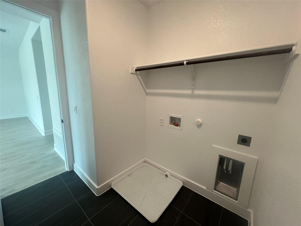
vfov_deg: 89.9
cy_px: 113
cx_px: 150
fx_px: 113
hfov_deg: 106.2
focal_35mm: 13
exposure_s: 1/120
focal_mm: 1.57
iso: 250
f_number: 1.8
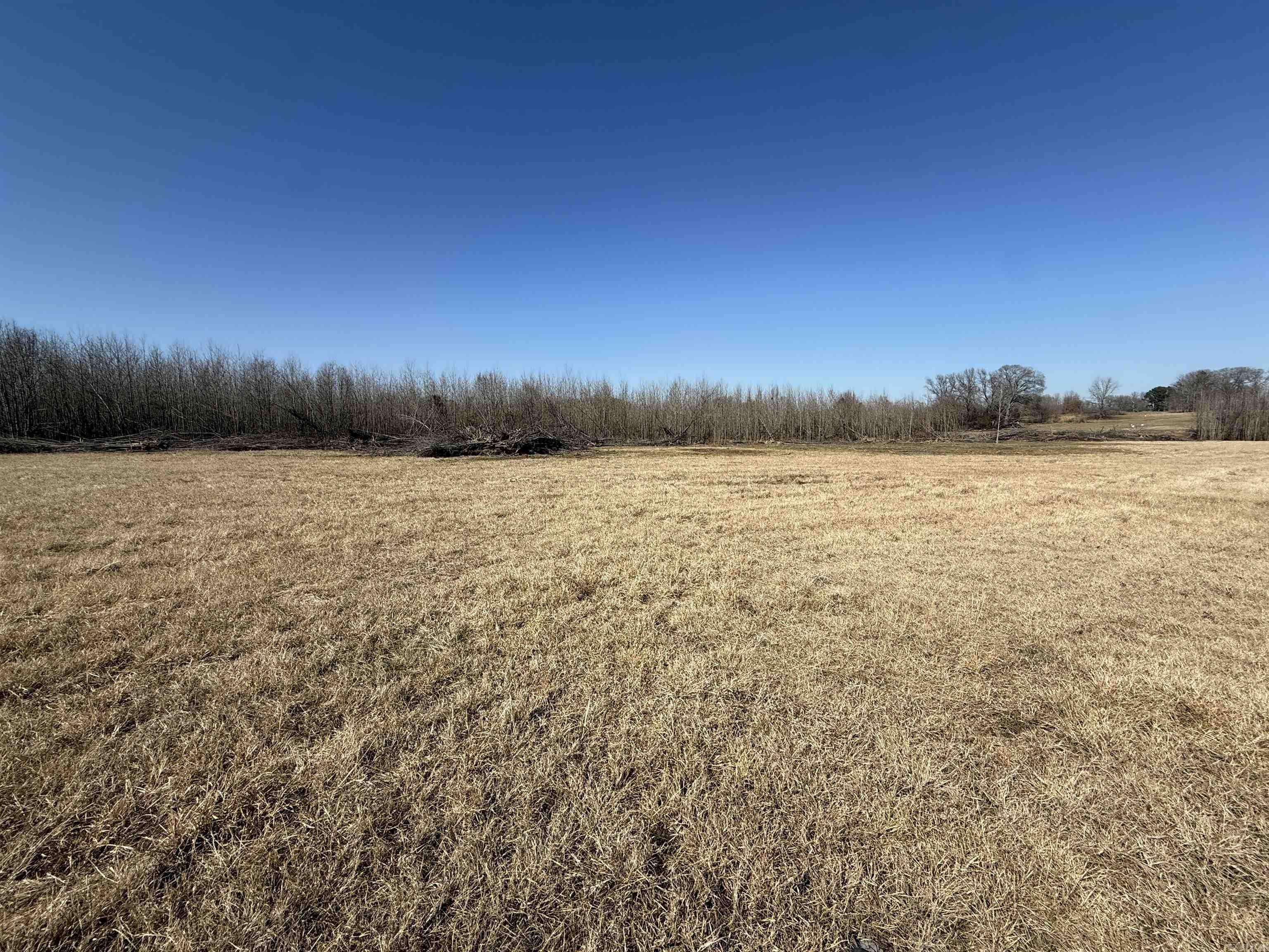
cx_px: 634
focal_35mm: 14
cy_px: 476
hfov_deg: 102.1
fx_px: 513
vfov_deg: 85.7
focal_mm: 2.22
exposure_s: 1/2841
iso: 50
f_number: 2.2
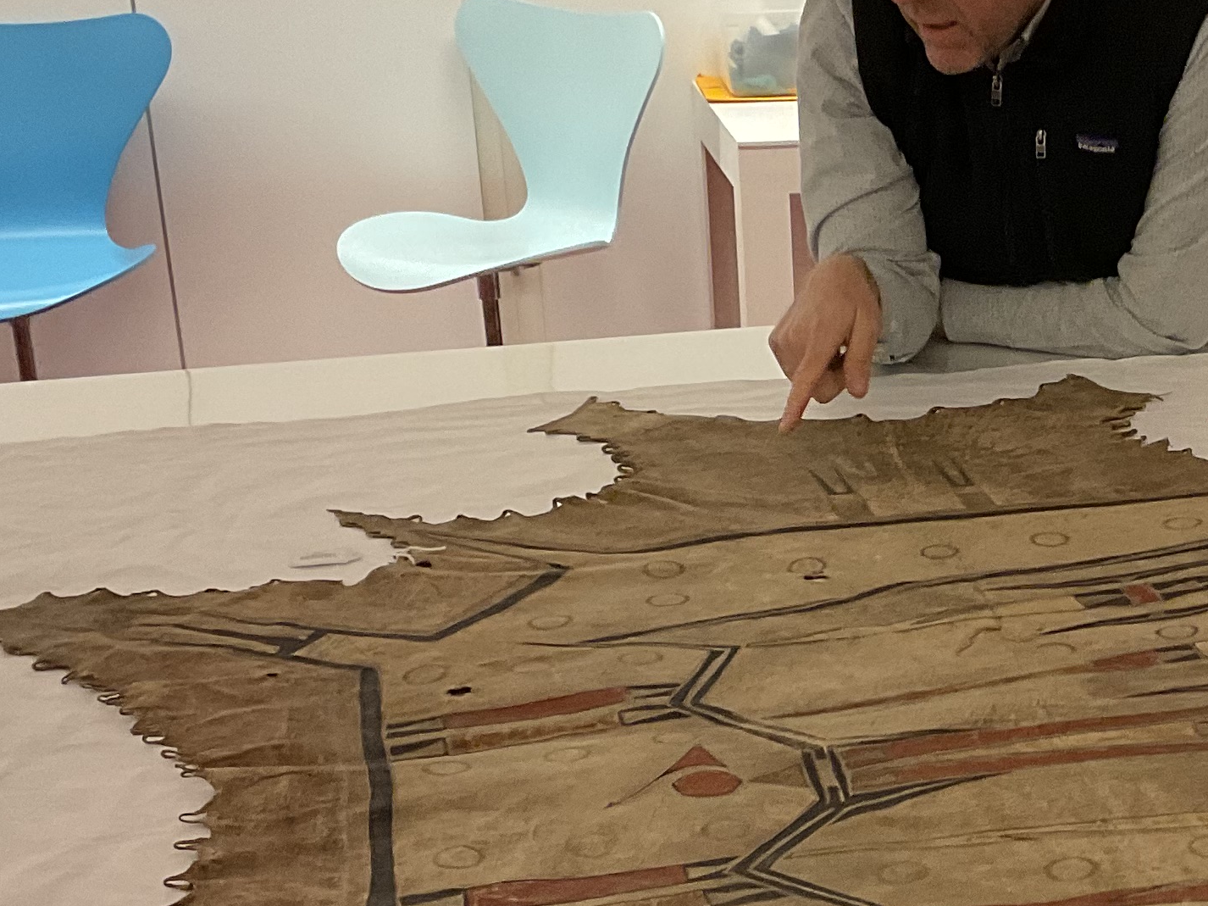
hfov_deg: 23.0
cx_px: 1162
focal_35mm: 82
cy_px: 664
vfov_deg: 17.9
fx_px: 2861
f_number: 1.8
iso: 100
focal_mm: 3
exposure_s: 1/50
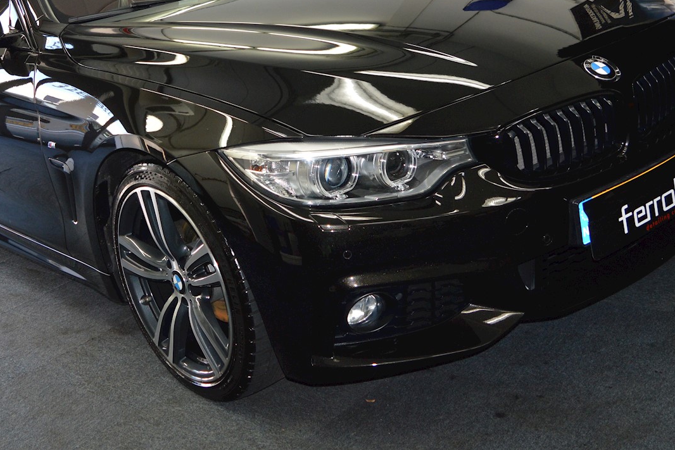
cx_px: 272
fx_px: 1013
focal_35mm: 54
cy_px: 92
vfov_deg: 24.7
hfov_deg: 36.7
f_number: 4
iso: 400
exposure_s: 1/100
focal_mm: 20
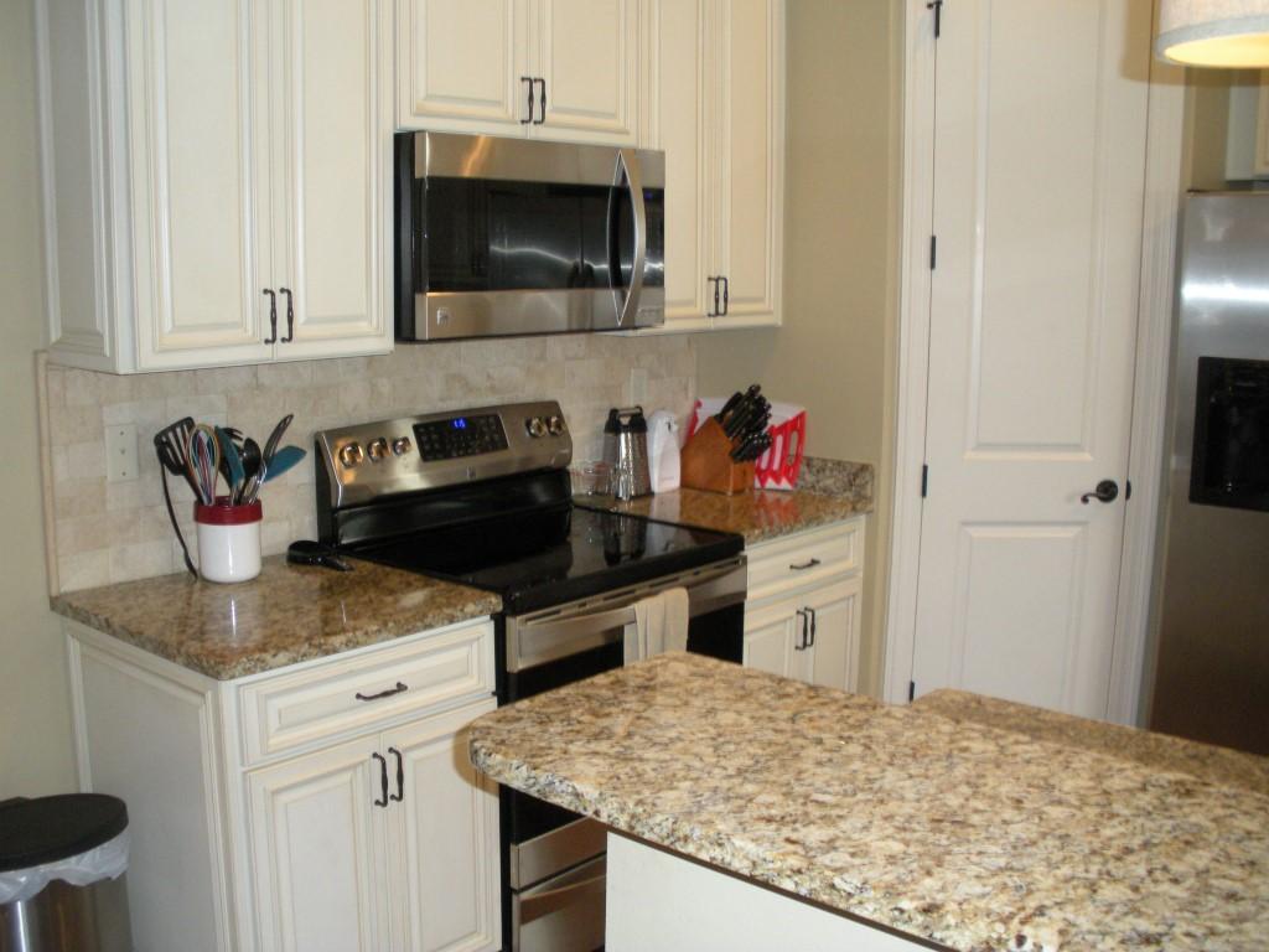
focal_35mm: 36
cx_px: 634
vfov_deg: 39.7
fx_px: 1320
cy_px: 476
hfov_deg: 51.4
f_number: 3.5
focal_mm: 6.3
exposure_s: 1/30
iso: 276
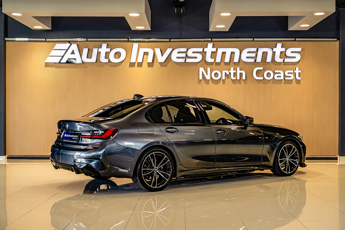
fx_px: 498
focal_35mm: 52
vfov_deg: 26.0
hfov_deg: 38.2
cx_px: 172
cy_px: 115
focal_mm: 52
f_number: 3.5
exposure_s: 1/100
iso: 320
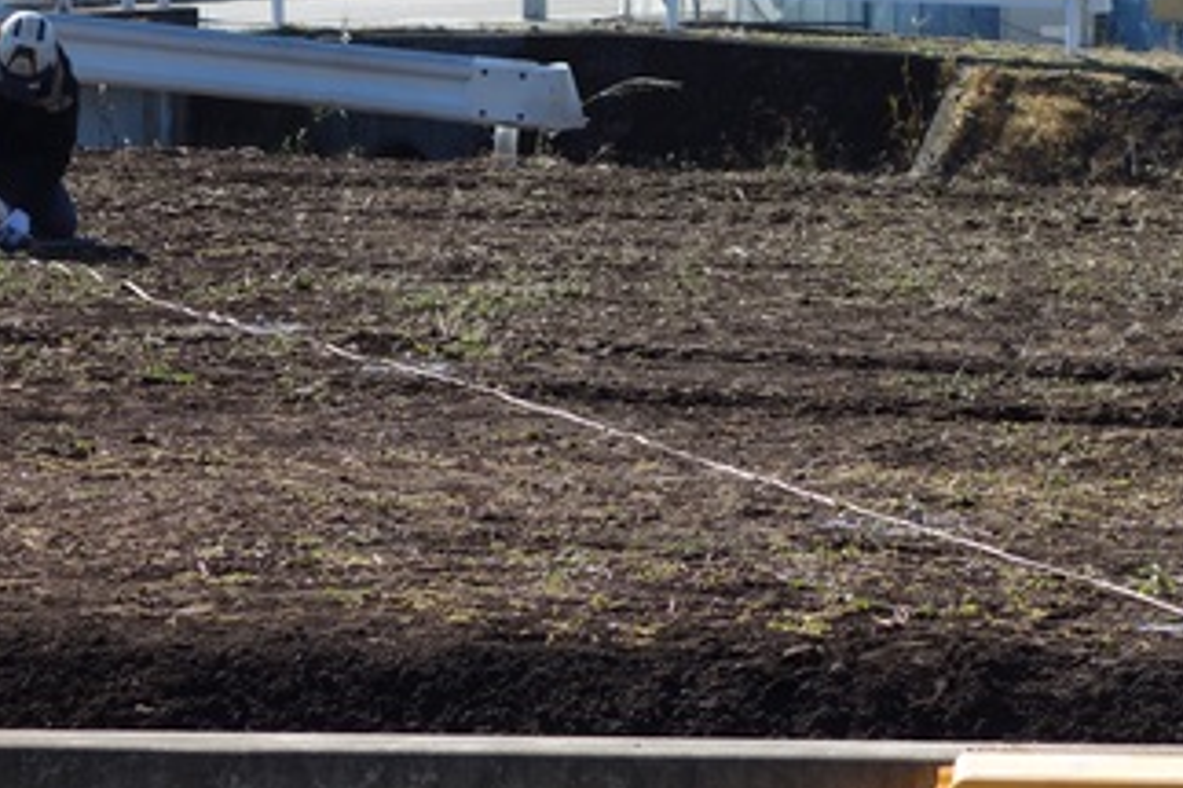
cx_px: 956
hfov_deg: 10.4
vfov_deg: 6.9
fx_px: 6503
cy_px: 363
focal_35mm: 198
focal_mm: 37.1
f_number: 5.6
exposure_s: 1/400
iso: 125
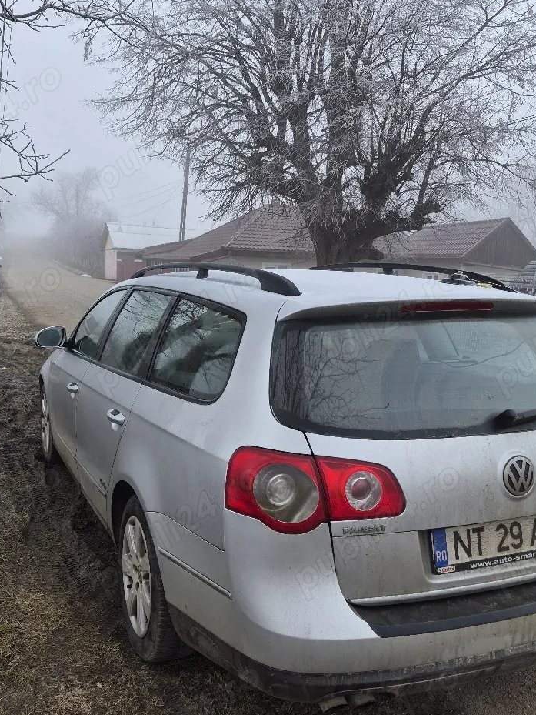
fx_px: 681
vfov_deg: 55.3
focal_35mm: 33
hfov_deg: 42.8
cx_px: 228
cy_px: 359
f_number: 1.8
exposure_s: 1/2500
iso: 80
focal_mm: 5.4
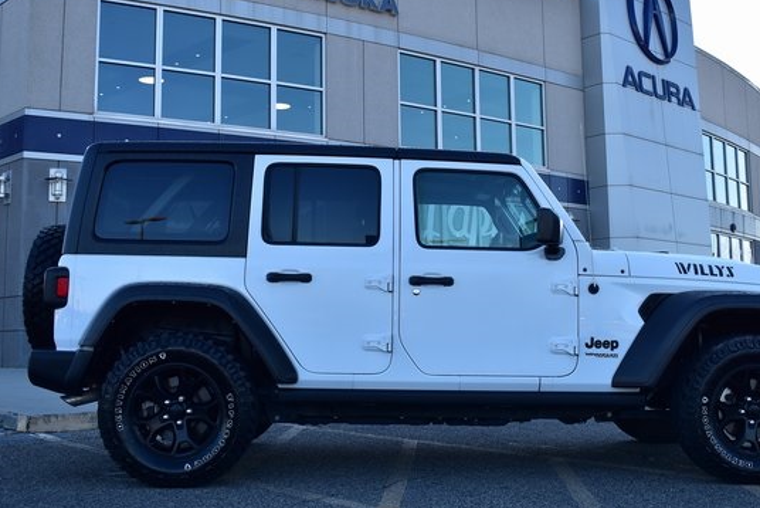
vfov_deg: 31.2
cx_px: 421
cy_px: 214
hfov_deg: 45.3
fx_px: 908
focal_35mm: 43
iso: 100
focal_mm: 24
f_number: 6.3
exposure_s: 1/160
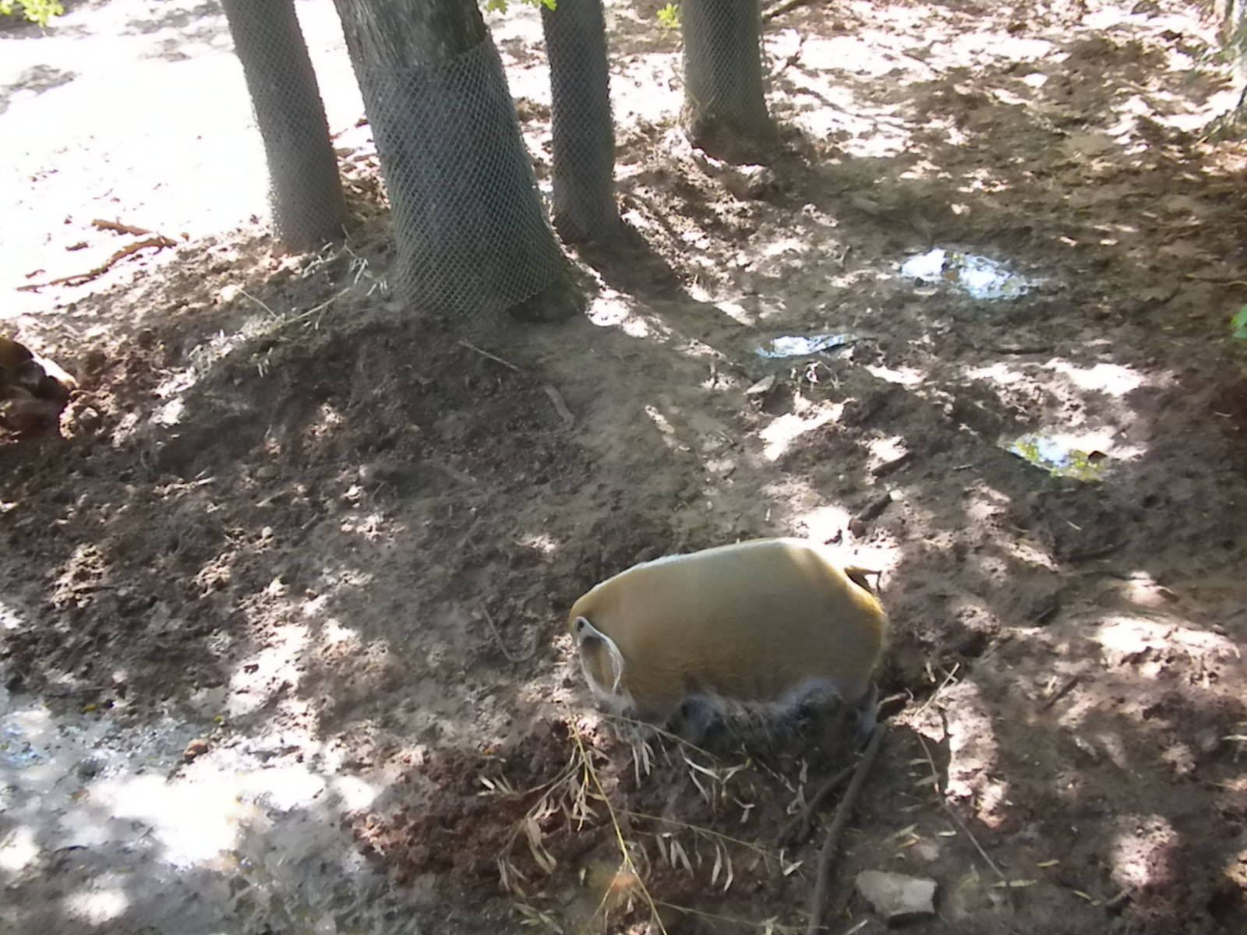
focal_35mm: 37
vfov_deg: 38.7
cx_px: 624
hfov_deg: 50.1
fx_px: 1333
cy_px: 468
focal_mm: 6.6
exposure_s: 1/230
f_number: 3.5
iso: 640
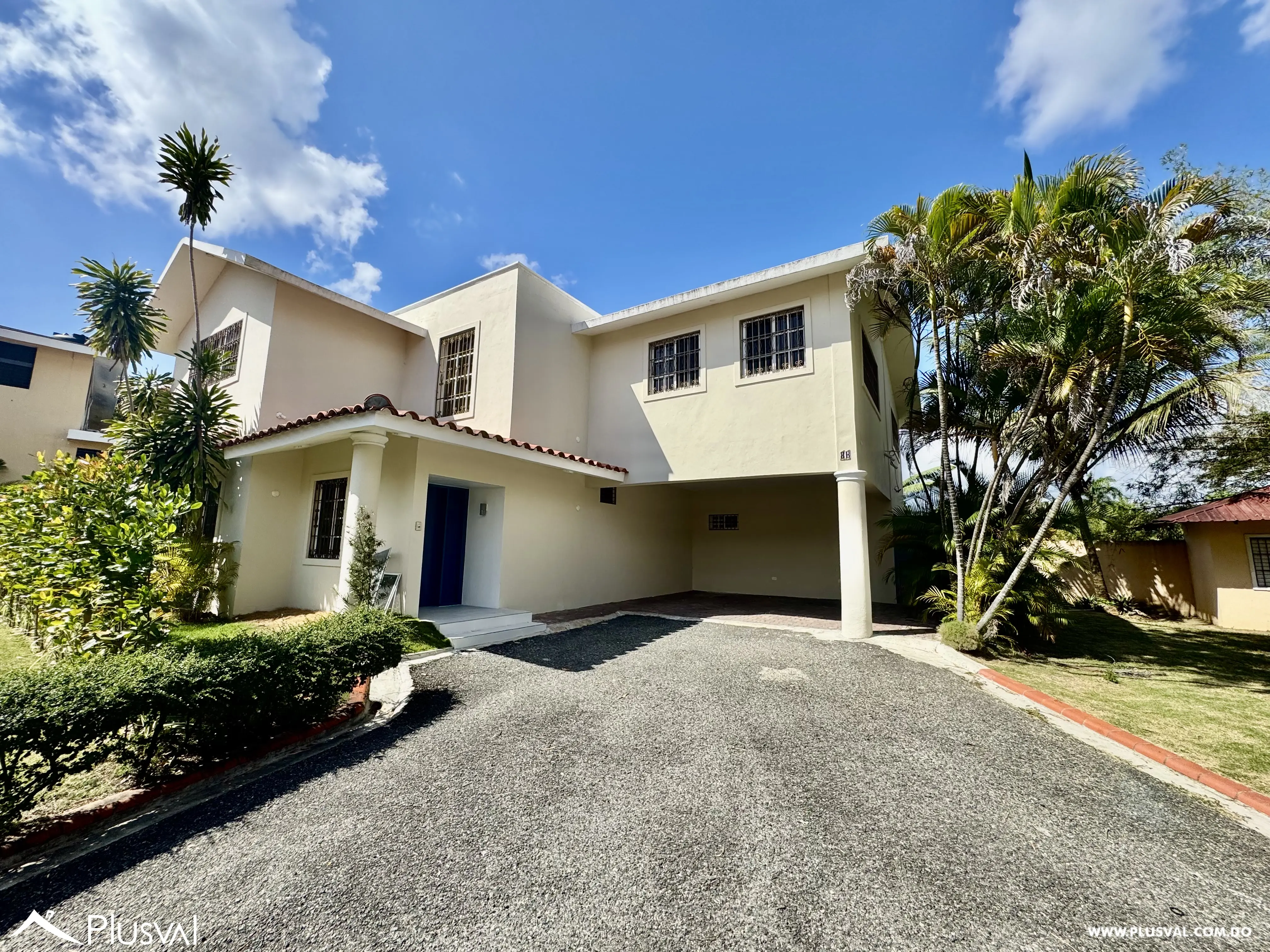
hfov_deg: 102.1
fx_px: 514
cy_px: 476
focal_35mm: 14
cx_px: 635
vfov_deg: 85.7
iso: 50
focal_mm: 2.22
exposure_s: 1/2208
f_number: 2.2
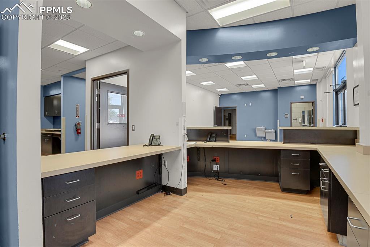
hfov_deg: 93.3
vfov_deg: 70.4
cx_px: 185
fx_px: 175
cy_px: 124
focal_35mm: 17
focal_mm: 17
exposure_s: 1.6
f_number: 8
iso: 250
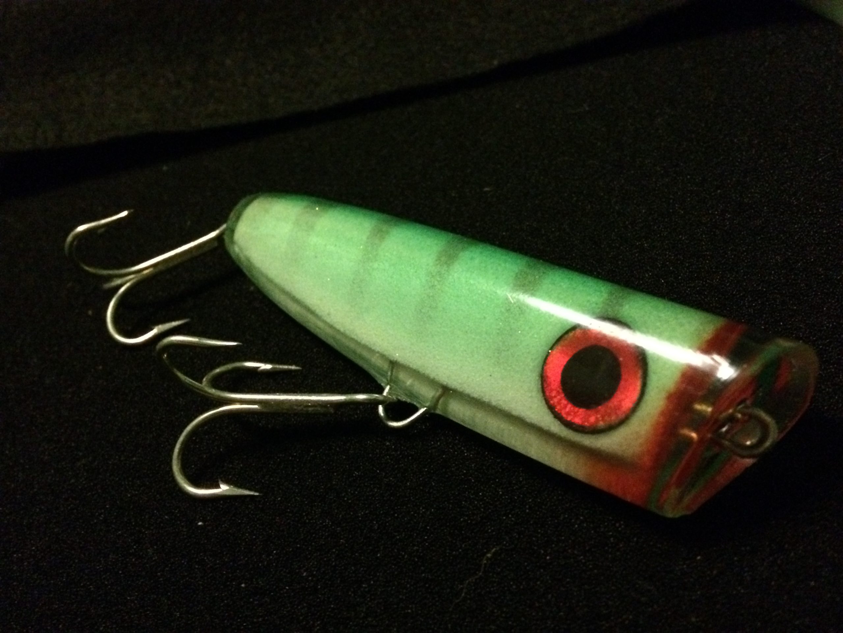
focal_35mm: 29
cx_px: 422
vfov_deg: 48.2
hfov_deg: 61.7
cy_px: 316
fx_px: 706
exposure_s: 1/15
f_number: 2.2
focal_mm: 4.15
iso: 800
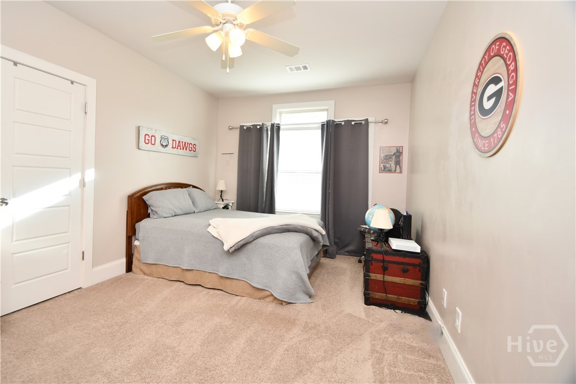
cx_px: 288
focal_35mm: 15
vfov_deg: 77.3
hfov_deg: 100.4
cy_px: 192
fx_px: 240
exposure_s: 1/60
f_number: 4
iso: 280
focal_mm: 10
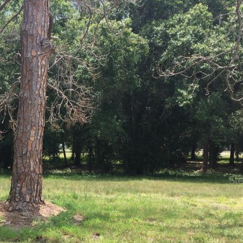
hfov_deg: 27.9
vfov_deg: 29.1
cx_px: 5
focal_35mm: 58
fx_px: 461
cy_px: 180
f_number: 2.2
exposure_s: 1/807
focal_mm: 4.15
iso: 32
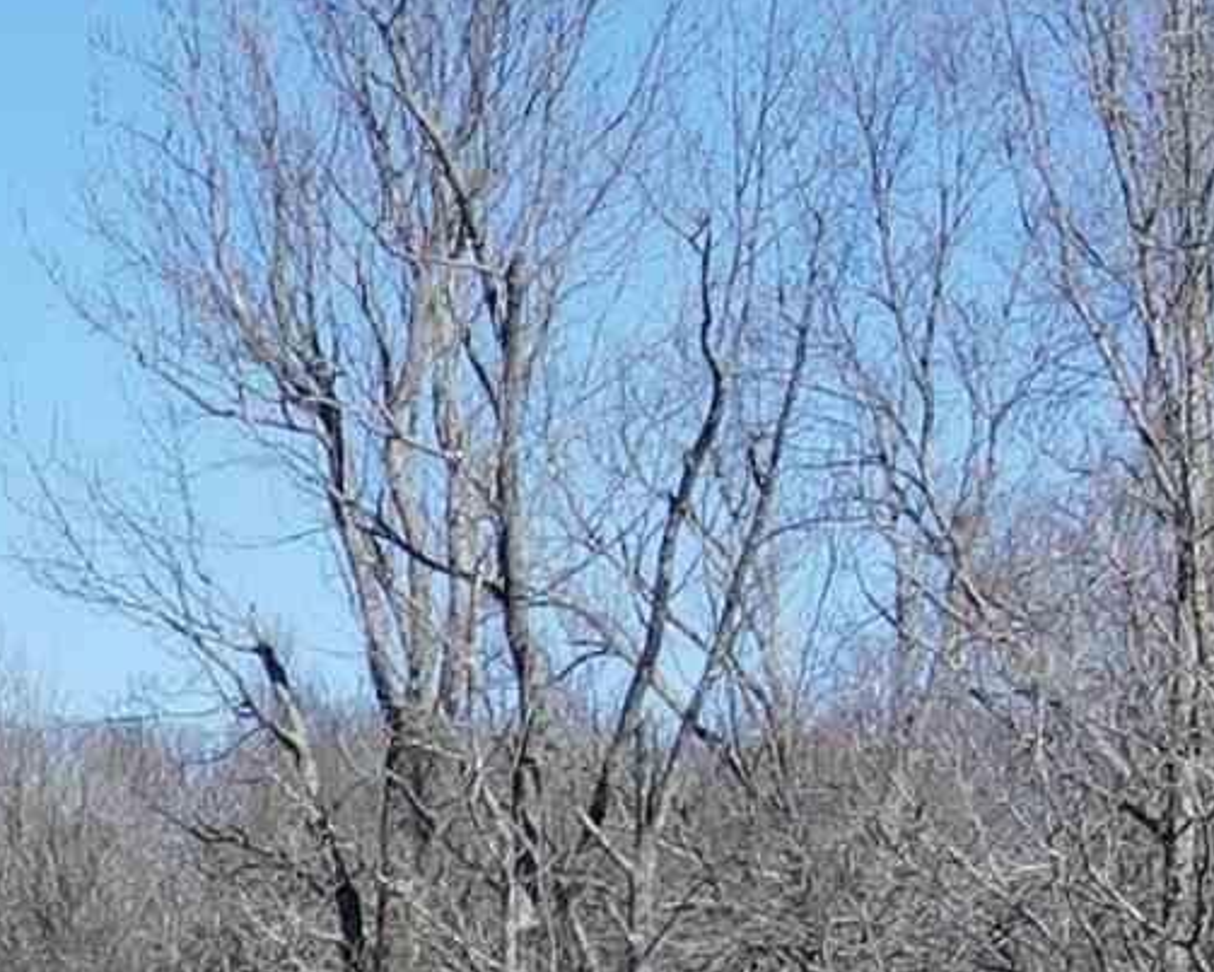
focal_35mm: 143
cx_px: -1769
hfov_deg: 11.1
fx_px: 5141
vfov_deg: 10.3
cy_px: 1674
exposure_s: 1/640
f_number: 2.8
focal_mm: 4.5
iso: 110
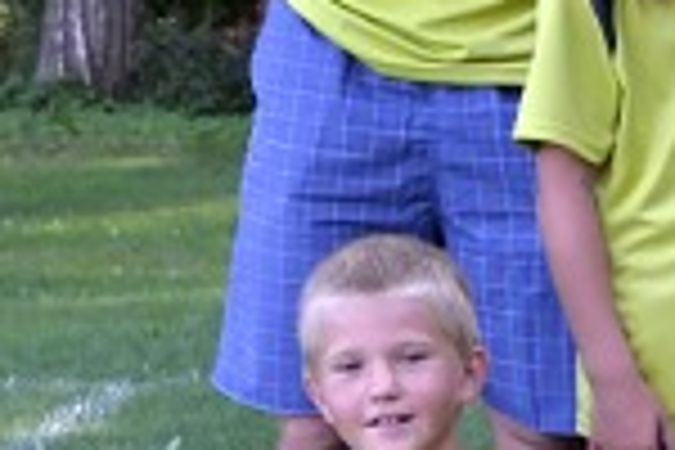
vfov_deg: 8.9
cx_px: 1323
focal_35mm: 154
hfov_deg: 12.0
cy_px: 160
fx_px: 2887
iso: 280
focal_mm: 22
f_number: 5.6
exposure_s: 1/125
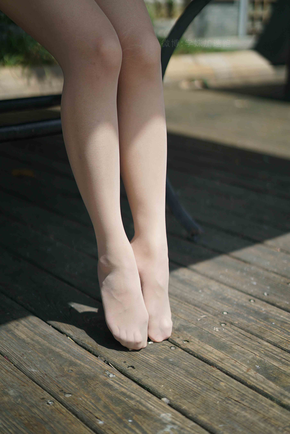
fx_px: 603
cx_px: 145
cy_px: 217
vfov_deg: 39.6
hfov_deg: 27.0
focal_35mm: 50
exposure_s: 1/8000
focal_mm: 50
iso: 200
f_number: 1.8
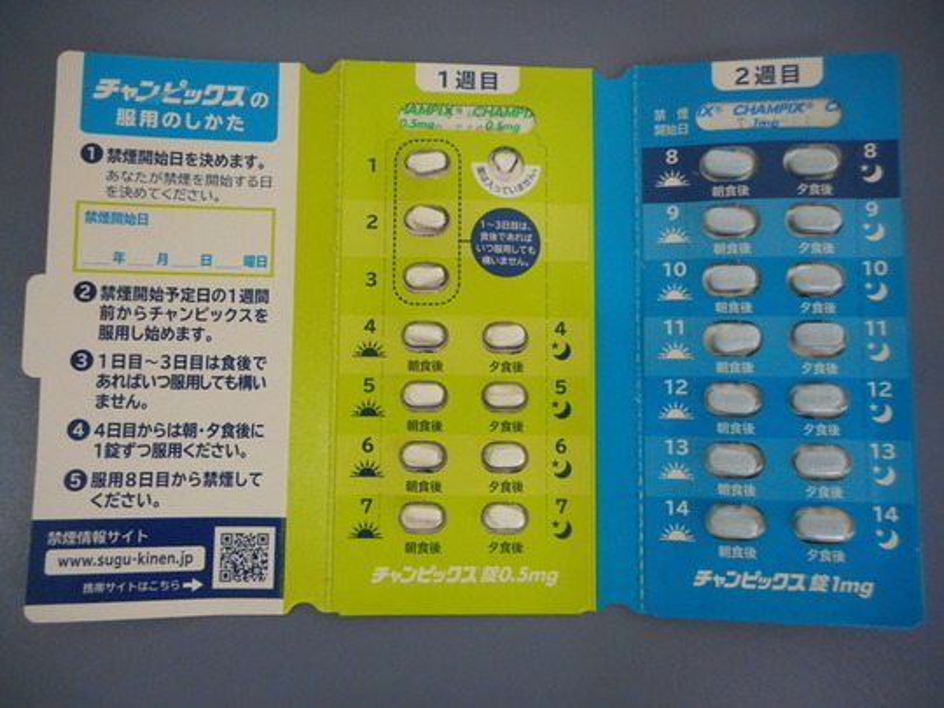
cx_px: 472
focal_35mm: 25
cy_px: 354
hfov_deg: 69.4
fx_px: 682
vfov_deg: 54.9
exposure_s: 1/30
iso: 400
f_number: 3.7
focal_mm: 4.5
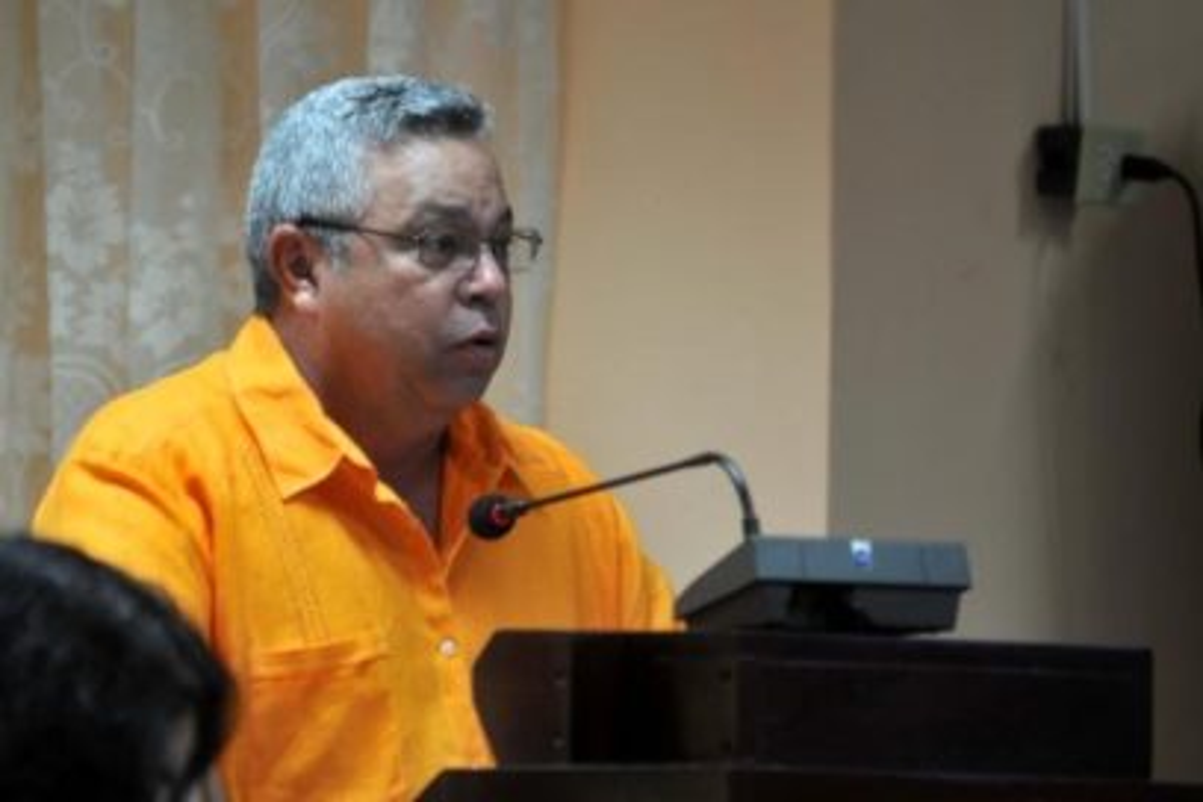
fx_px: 10024
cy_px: 401
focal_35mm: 300
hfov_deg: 6.9
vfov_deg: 4.6
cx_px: 602
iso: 320
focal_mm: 200
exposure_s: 1/50
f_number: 2.8
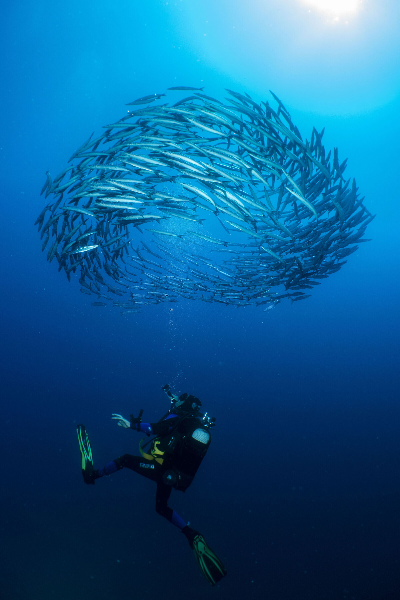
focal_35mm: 24
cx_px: 200
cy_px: 300
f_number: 7.1
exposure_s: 1/200
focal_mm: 8.8
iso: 400
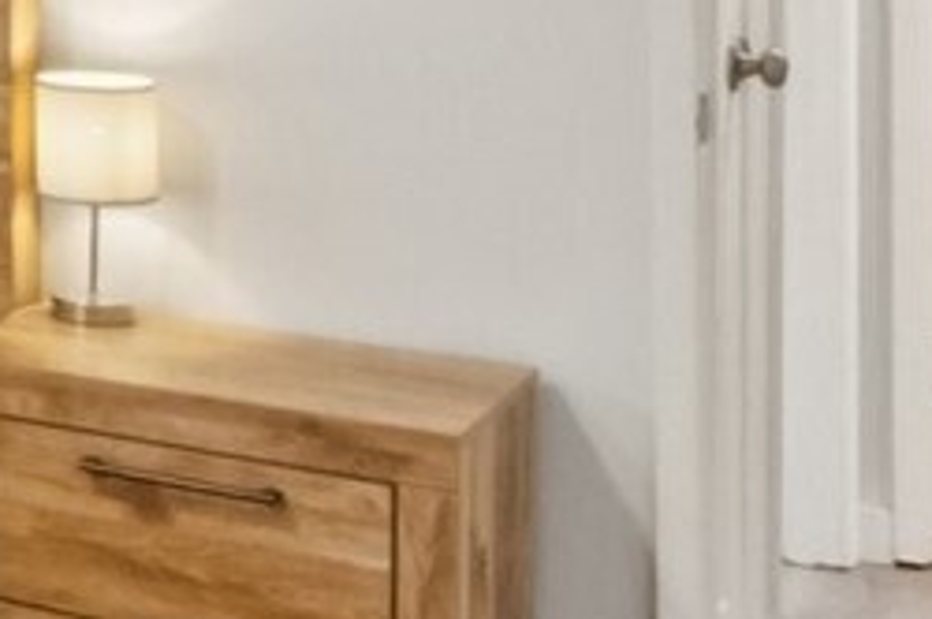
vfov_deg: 12.7
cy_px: -289
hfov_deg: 15.2
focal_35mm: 102
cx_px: -1046
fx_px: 2637
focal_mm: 10
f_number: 9
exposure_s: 1/30
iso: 1600
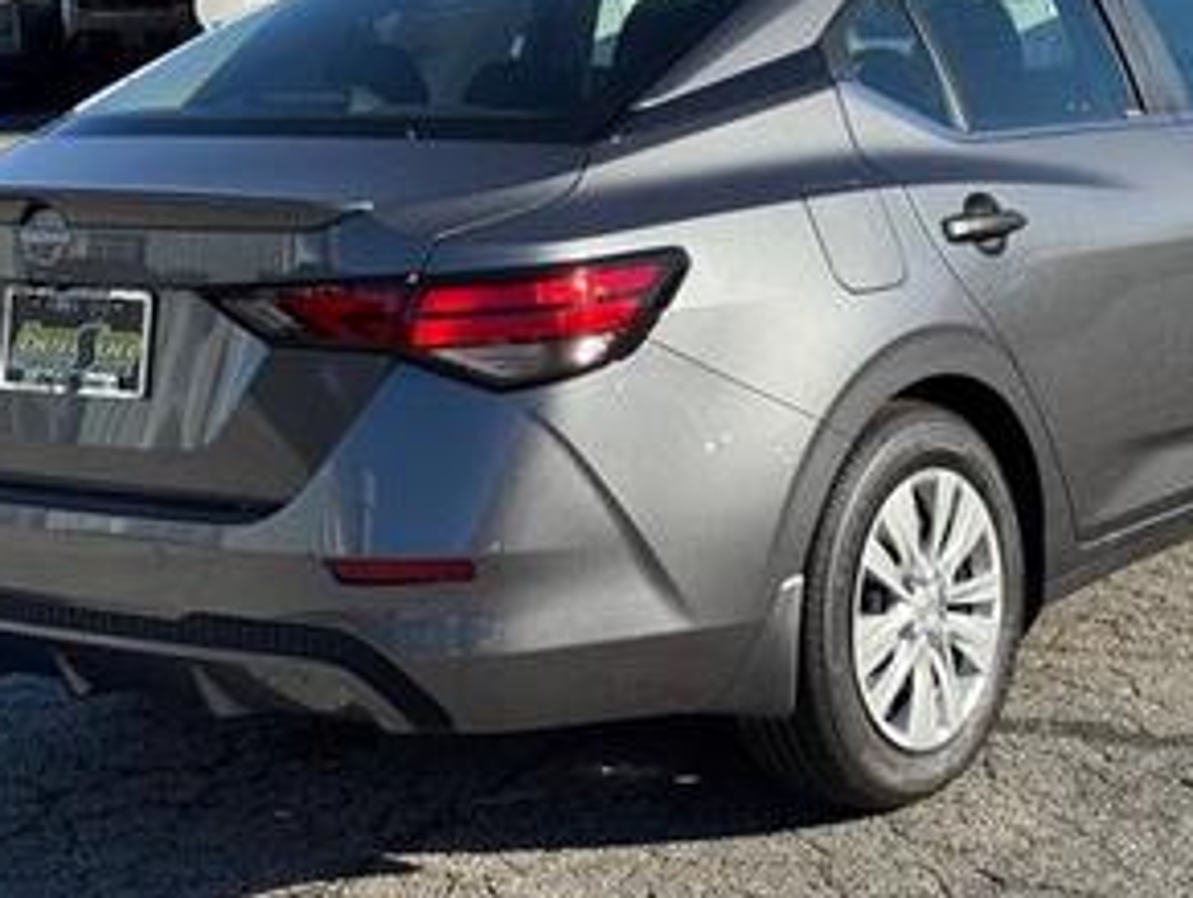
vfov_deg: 17.8
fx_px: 2864
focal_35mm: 83
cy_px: 299
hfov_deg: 23.5
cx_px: 717
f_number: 1.78
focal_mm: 6.76
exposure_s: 1/2833
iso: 64
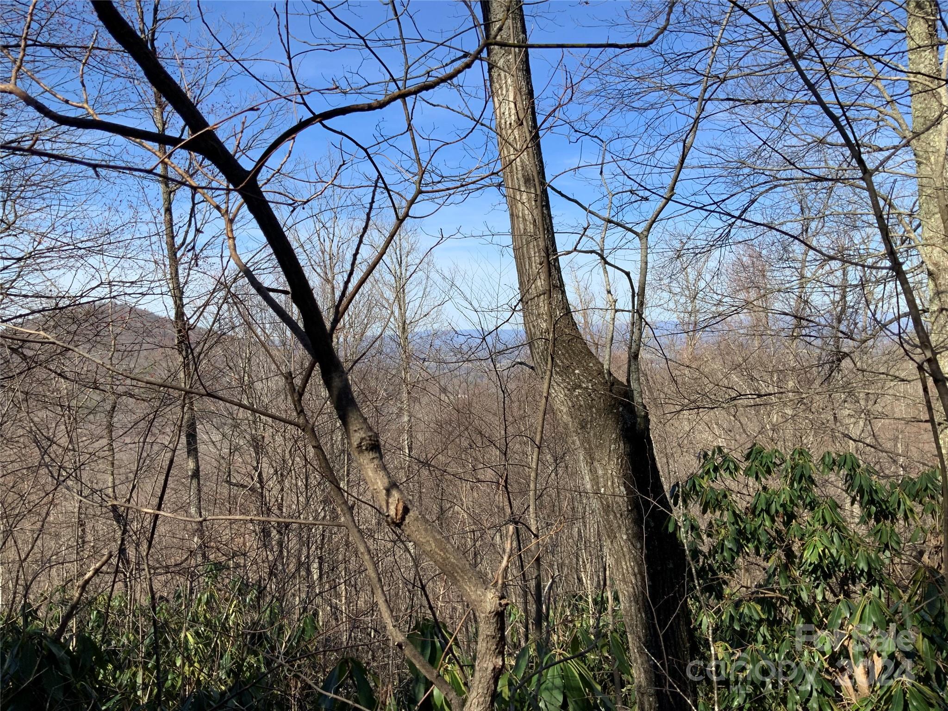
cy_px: 356
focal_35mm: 29
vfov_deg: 48.2
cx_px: 474
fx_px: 794
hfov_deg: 61.7
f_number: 1.8
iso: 16
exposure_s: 1/1311
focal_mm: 3
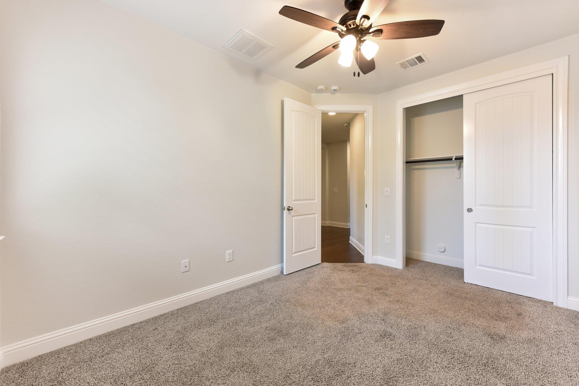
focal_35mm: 14
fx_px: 225
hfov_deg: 104.3
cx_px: 290
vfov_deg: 81.2
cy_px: 193
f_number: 8
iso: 200
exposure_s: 1/15
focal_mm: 14
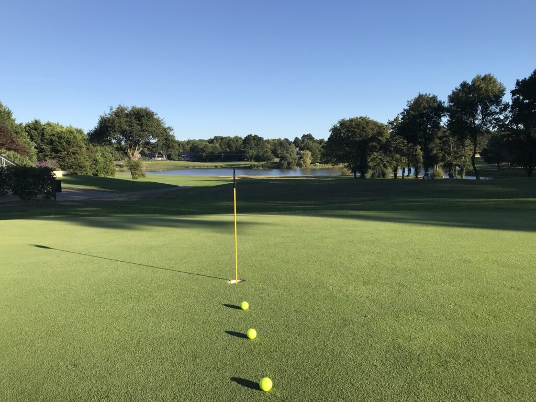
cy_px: 201
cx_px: 268
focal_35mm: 28
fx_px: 434
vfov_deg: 49.7
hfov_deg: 63.4
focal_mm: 3.99
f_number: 1.8
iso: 20
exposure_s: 1/1709
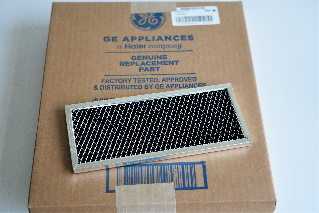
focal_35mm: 63
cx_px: 160
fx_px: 558
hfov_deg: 31.9
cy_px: 106
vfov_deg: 21.6
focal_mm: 63
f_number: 4
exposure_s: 1/200
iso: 8000
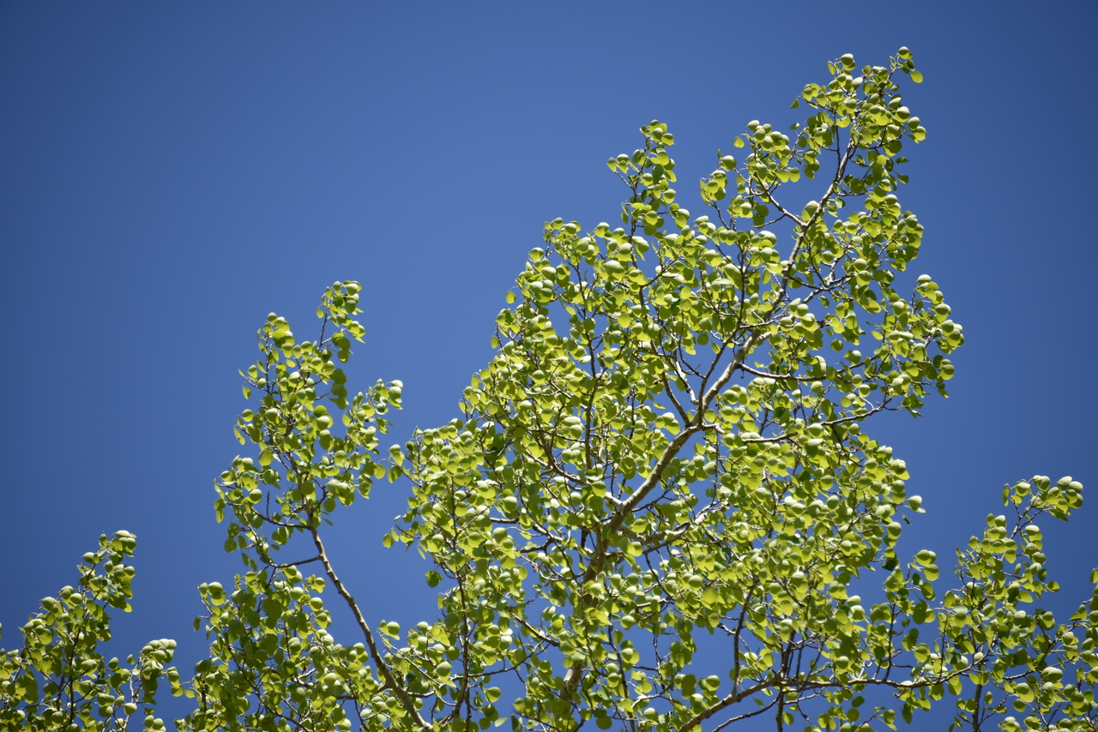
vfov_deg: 4.6
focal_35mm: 300
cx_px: 549
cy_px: 366
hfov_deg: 6.9
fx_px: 9151
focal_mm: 300
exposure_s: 1/640
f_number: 5.6
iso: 160
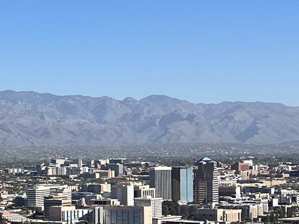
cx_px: -216
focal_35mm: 131
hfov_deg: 13.7
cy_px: 165
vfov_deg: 11.3
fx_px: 1132
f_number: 1.5
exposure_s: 1/5587
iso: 50
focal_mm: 5.7
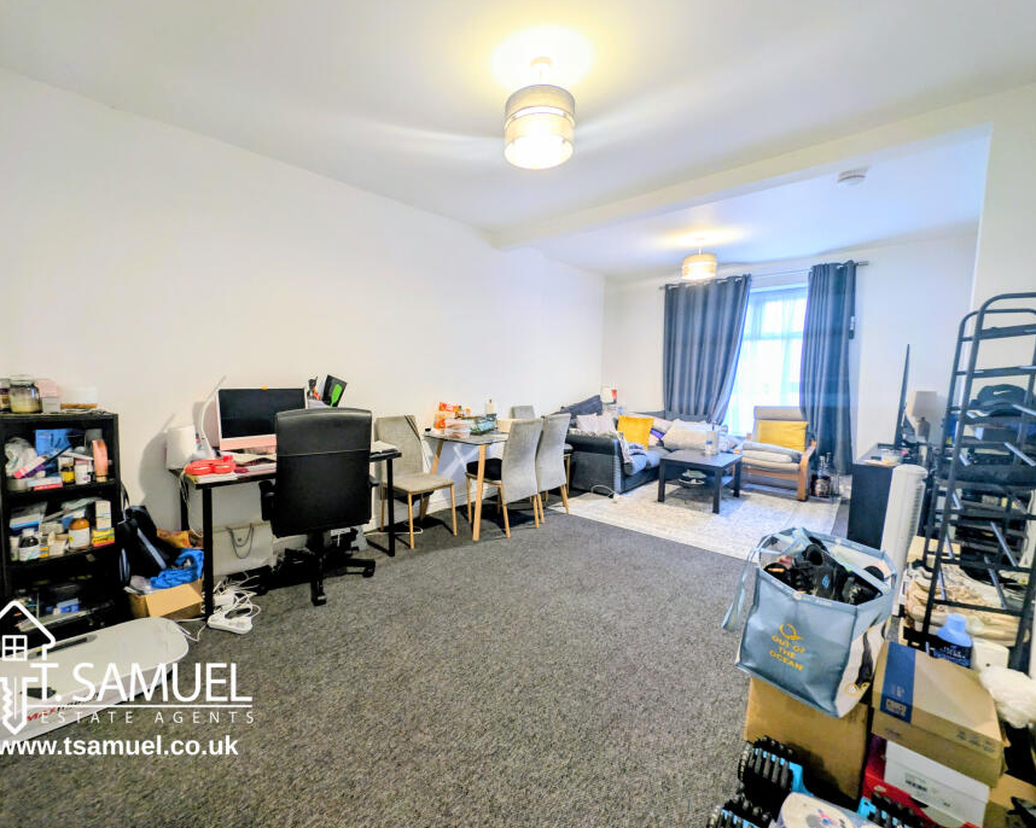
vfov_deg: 88.0
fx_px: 429
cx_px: 482
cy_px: 413
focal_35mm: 14
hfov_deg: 100.6
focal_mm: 2.23
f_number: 1.95
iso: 93
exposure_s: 1/15
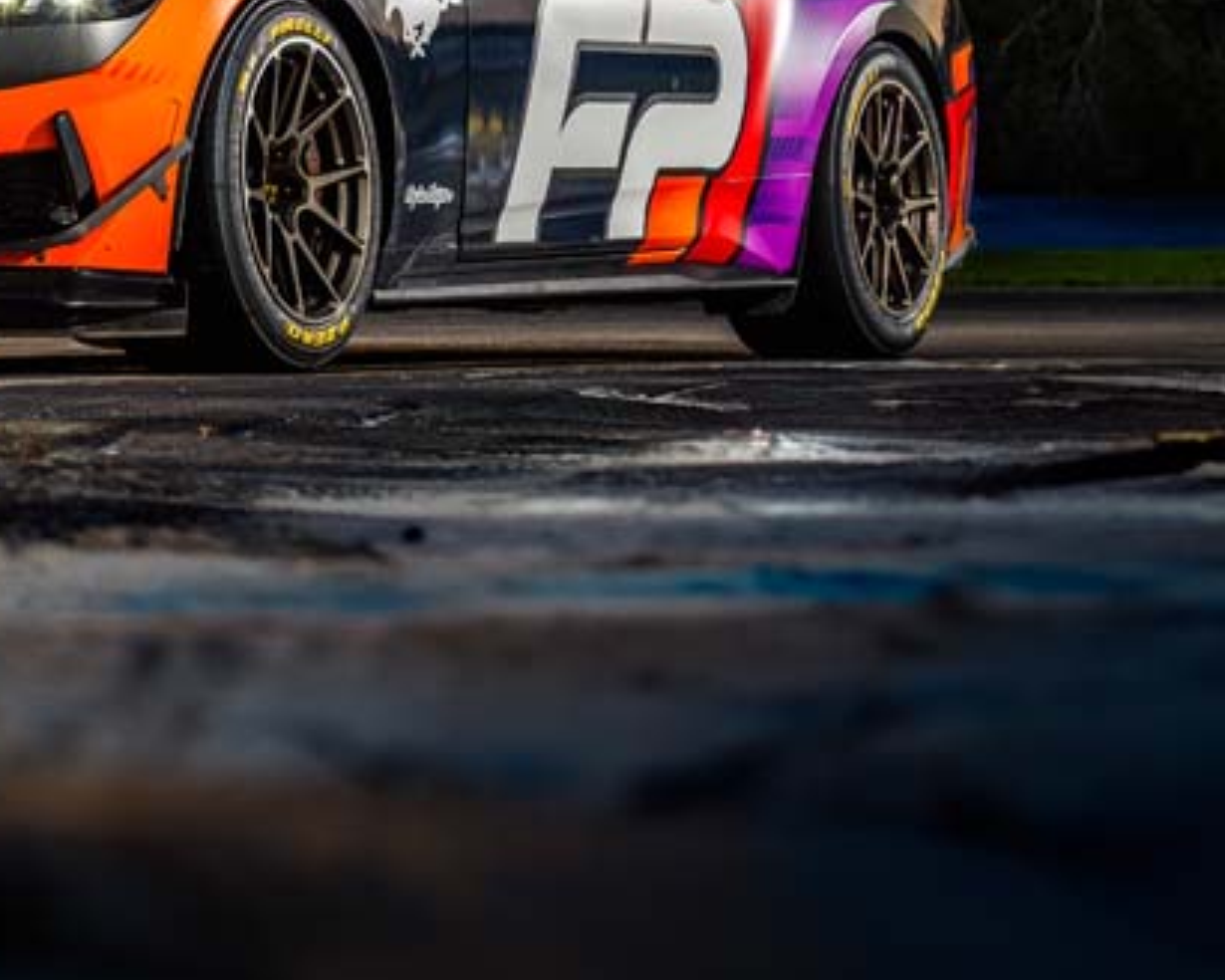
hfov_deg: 11.5
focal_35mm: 165
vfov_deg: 9.3
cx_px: -173
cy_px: 124
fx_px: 5982
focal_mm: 48
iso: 100
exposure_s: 1/125
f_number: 4
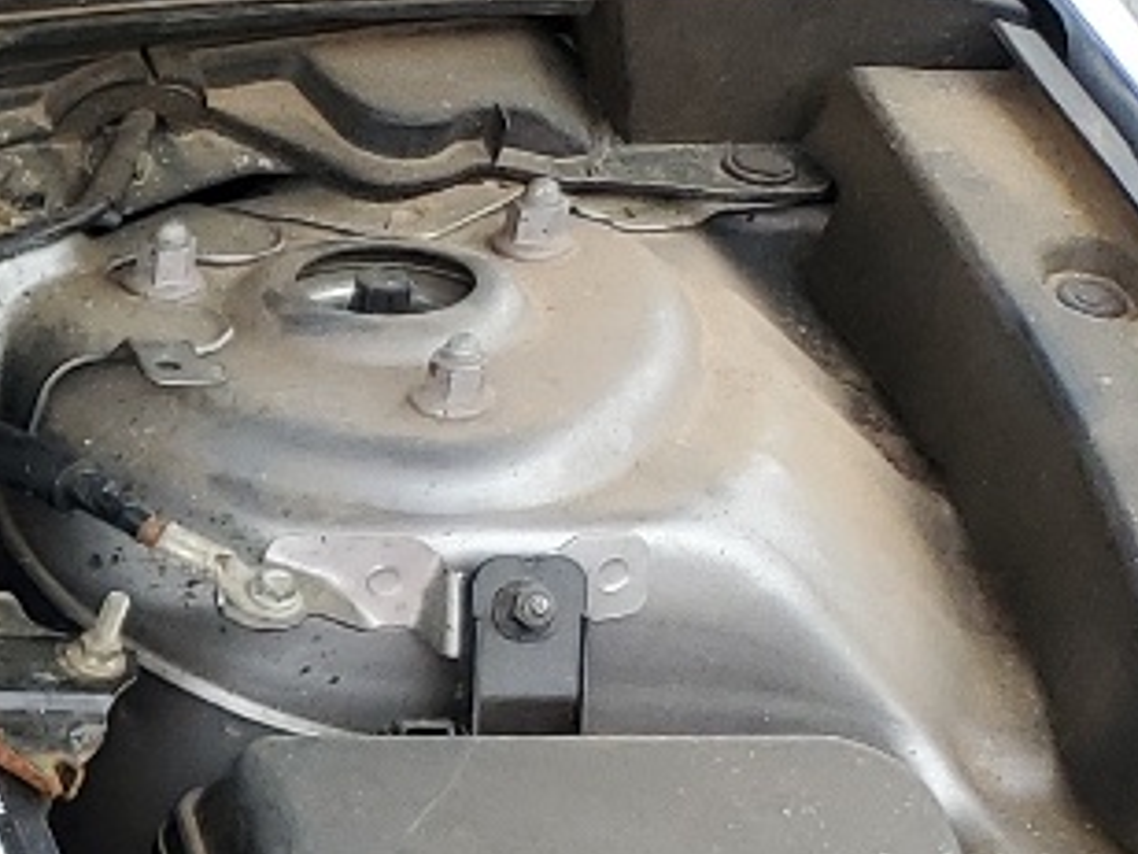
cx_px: -1674
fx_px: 4438
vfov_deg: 10.4
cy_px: 1523
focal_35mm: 135
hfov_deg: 11.7
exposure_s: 1/172
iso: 50
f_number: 1.5
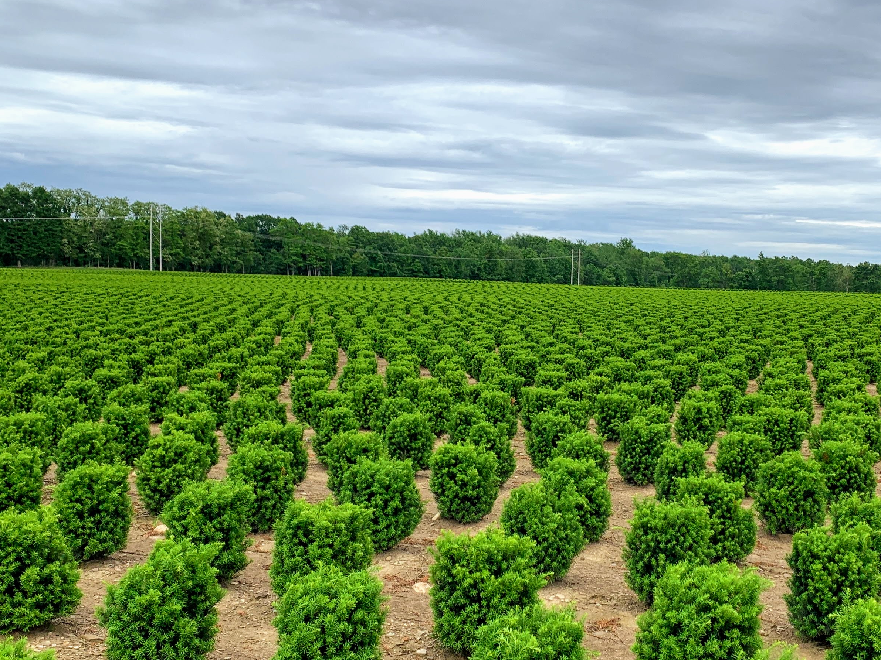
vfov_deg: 32.9
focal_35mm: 44
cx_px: 525
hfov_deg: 42.8
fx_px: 1120
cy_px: 332
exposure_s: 1/687
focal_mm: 4.25
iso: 25
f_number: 1.8
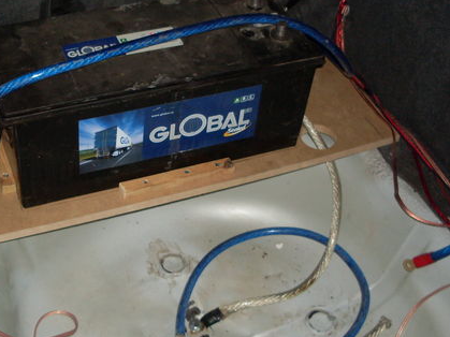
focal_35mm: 58
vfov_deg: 25.2
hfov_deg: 33.1
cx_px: 176
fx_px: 754
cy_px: 159
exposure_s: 1/45
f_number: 2.8
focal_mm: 6.3
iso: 100
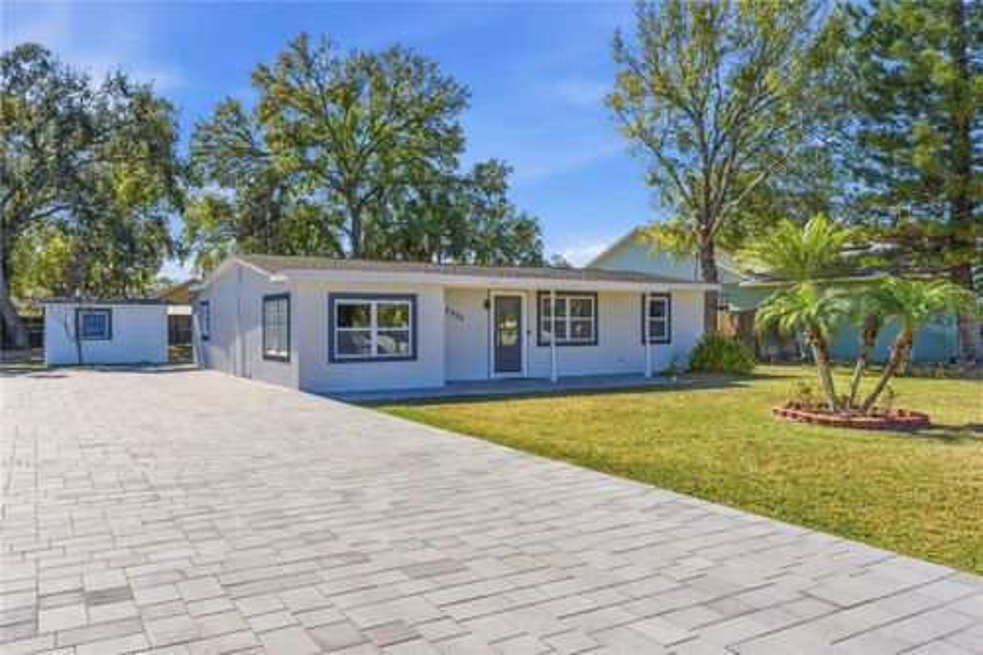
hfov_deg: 66.4
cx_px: 492
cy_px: 328
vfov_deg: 47.1
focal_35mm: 28
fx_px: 751
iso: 1600
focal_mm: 27.5
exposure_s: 1/10000
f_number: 11
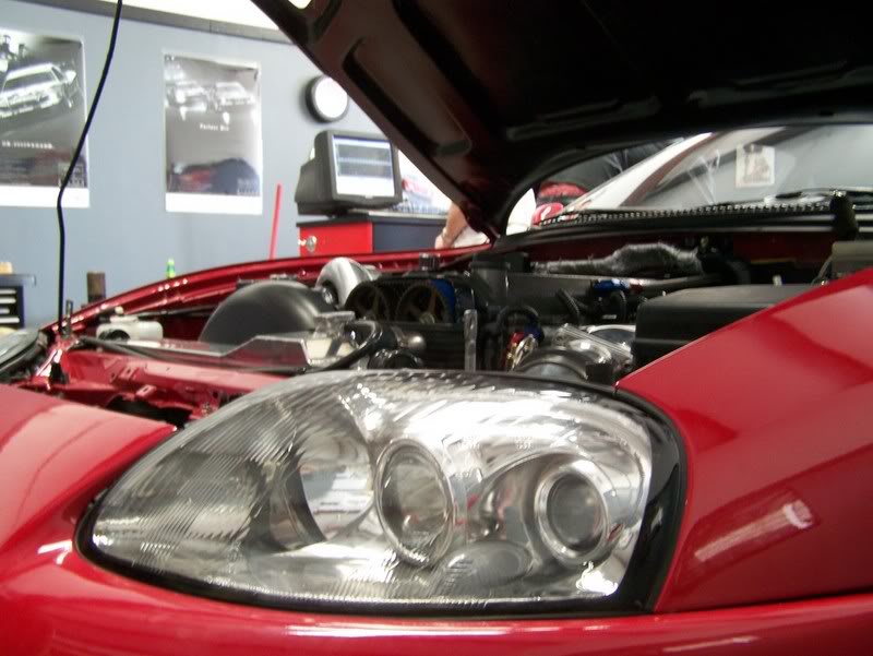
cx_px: 436
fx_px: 959
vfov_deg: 37.8
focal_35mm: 38
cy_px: 328
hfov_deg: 49.0
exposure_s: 1/8
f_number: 2.8
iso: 160
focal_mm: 6.3
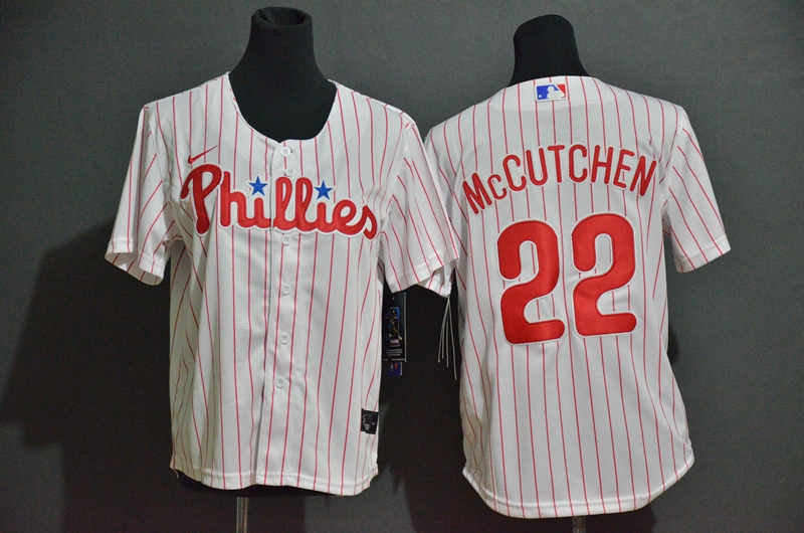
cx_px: 402
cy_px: 266
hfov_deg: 20.7
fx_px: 2207
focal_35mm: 99
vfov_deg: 13.8
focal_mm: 66
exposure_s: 1/50
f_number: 5
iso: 4000
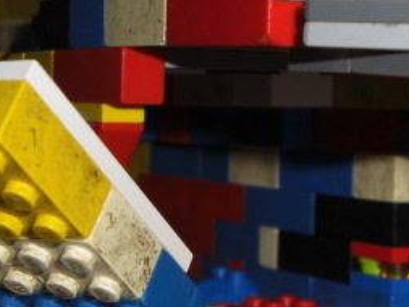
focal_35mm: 119
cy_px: 205
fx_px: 1407
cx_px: 288
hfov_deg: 16.5
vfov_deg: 12.4
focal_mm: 7.6
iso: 64
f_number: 3
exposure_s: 1/60
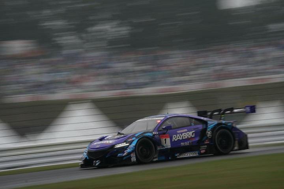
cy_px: 94
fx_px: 1578
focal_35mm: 200
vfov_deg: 6.9
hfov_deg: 10.3
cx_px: 142
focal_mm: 200
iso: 200
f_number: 10
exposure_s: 1/40
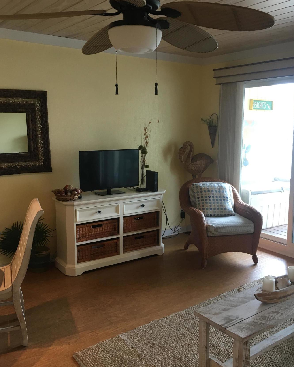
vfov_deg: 52.8
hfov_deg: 43.3
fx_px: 370
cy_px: 189
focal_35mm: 34
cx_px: 155
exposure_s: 1/30
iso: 64
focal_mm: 4.15
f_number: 2.2
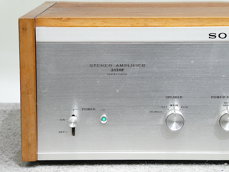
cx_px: 114
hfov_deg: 12.3
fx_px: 1058
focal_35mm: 160
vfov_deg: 9.3
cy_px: 86
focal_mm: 28.7
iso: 200
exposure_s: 1/5
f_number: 5.5
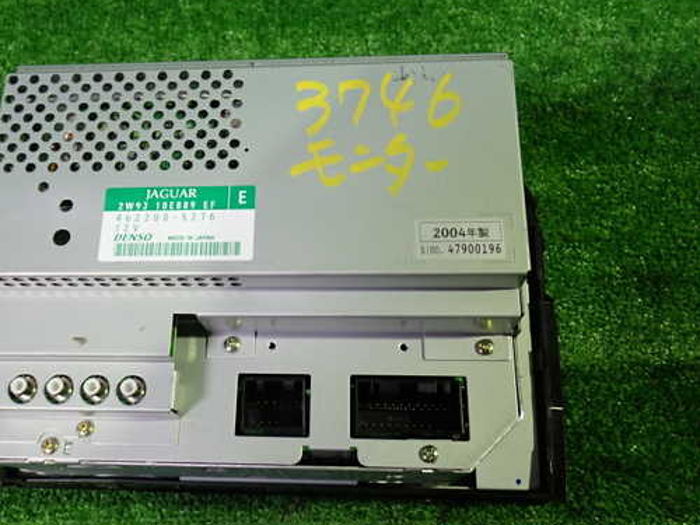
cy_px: 255
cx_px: 286
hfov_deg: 51.1
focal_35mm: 36
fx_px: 728
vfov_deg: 39.7
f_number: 2.3
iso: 250
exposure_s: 1/30
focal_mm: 5.4
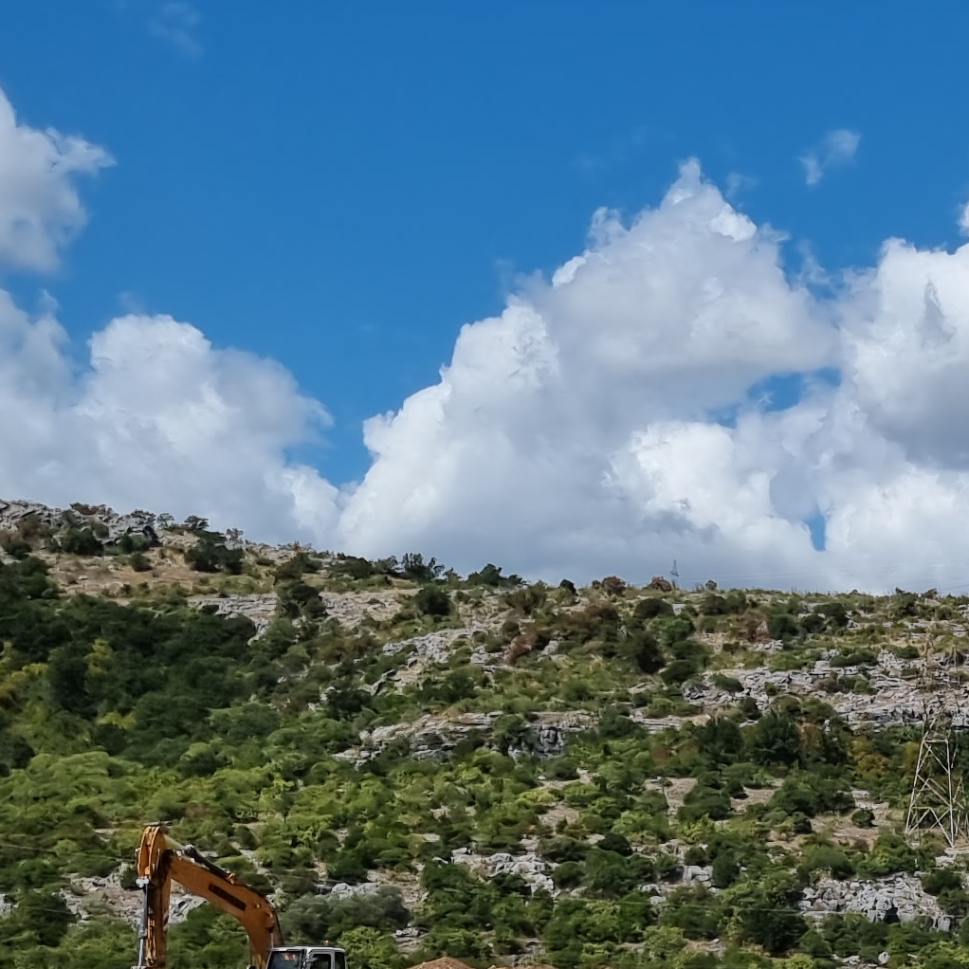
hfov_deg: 18.1
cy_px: 843
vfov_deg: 20.5
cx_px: 1550
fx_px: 2629
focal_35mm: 83
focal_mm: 6.7
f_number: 1.8
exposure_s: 1/1946
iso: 50
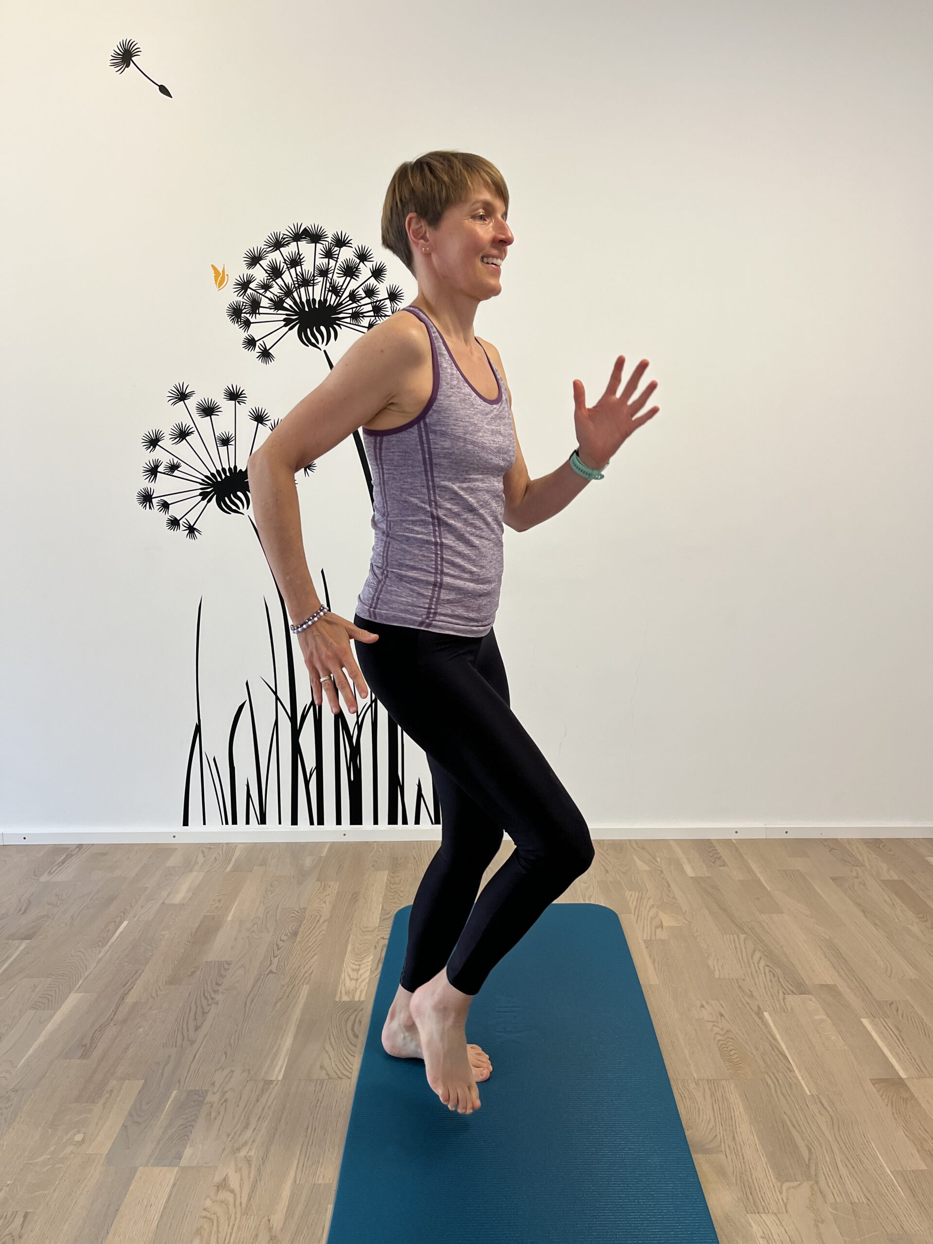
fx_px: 934
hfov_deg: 53.1
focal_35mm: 26
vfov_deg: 67.3
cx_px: 466
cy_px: 622
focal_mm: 5.1
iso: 125
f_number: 1.6
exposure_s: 1/100
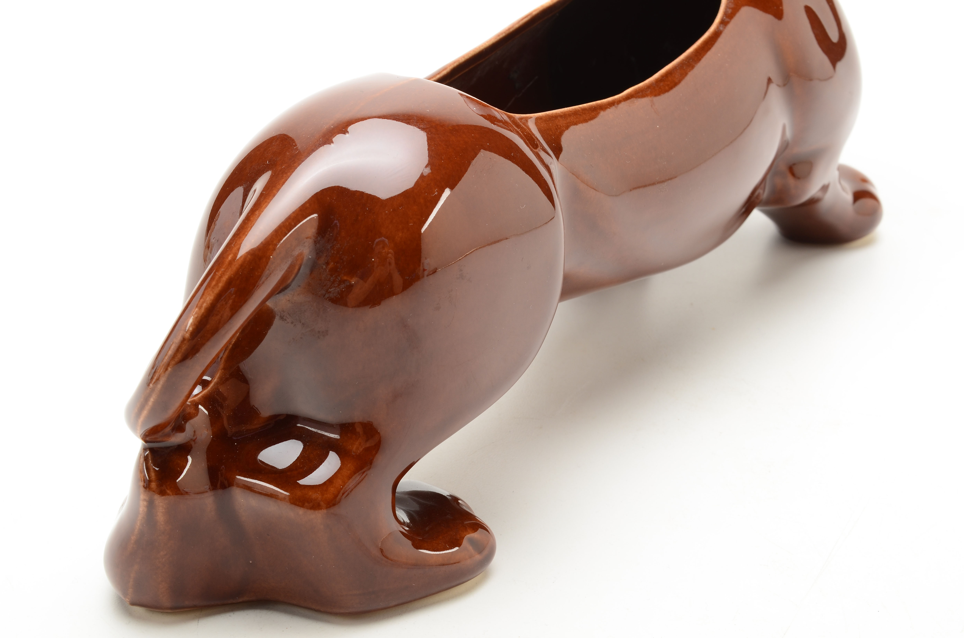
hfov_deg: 29.3
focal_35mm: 69
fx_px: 1844
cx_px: 482
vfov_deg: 19.6
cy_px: 319
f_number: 18
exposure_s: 1/160
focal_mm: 46
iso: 100
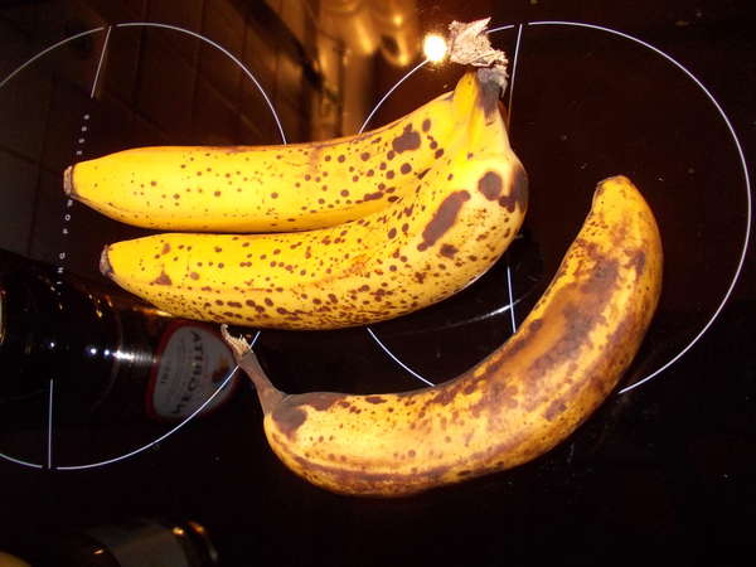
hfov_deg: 63.4
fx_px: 612
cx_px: 378
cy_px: 284
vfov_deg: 49.7
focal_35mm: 28
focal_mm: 4
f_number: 2.7
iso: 200
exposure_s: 1/25
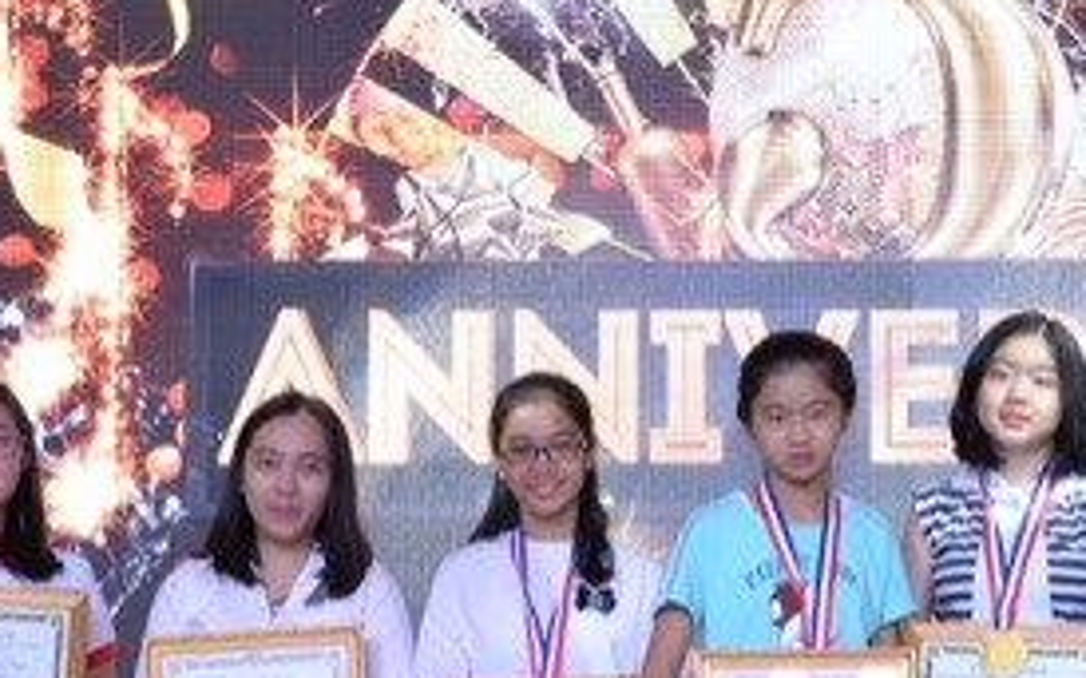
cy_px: 624
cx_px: 939
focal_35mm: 134
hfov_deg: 15.4
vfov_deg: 9.7
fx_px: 3964
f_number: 5.6
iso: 1000
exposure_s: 1/100
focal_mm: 36
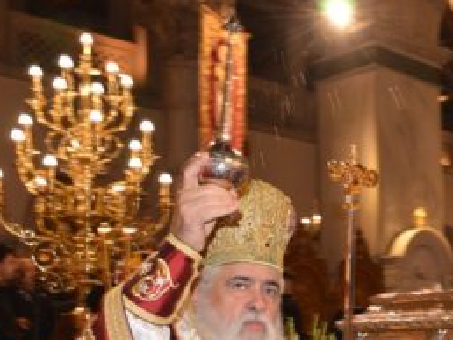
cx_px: 388
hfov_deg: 28.1
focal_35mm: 67
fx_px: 878
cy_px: 288
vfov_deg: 21.6
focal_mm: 20
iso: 400
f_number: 4
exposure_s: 1/60
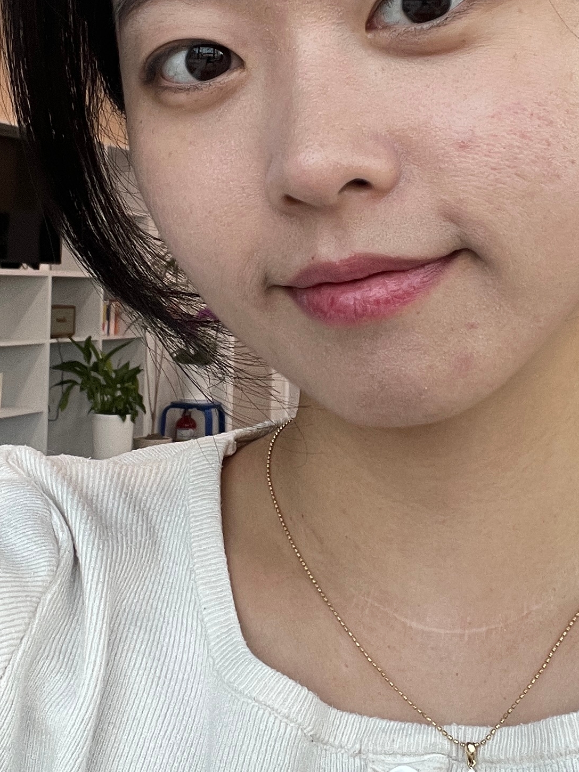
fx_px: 1427
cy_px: 278
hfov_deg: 22.9
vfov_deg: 30.1
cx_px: 292
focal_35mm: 64
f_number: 2.2
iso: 80
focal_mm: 2.71
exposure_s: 1/60
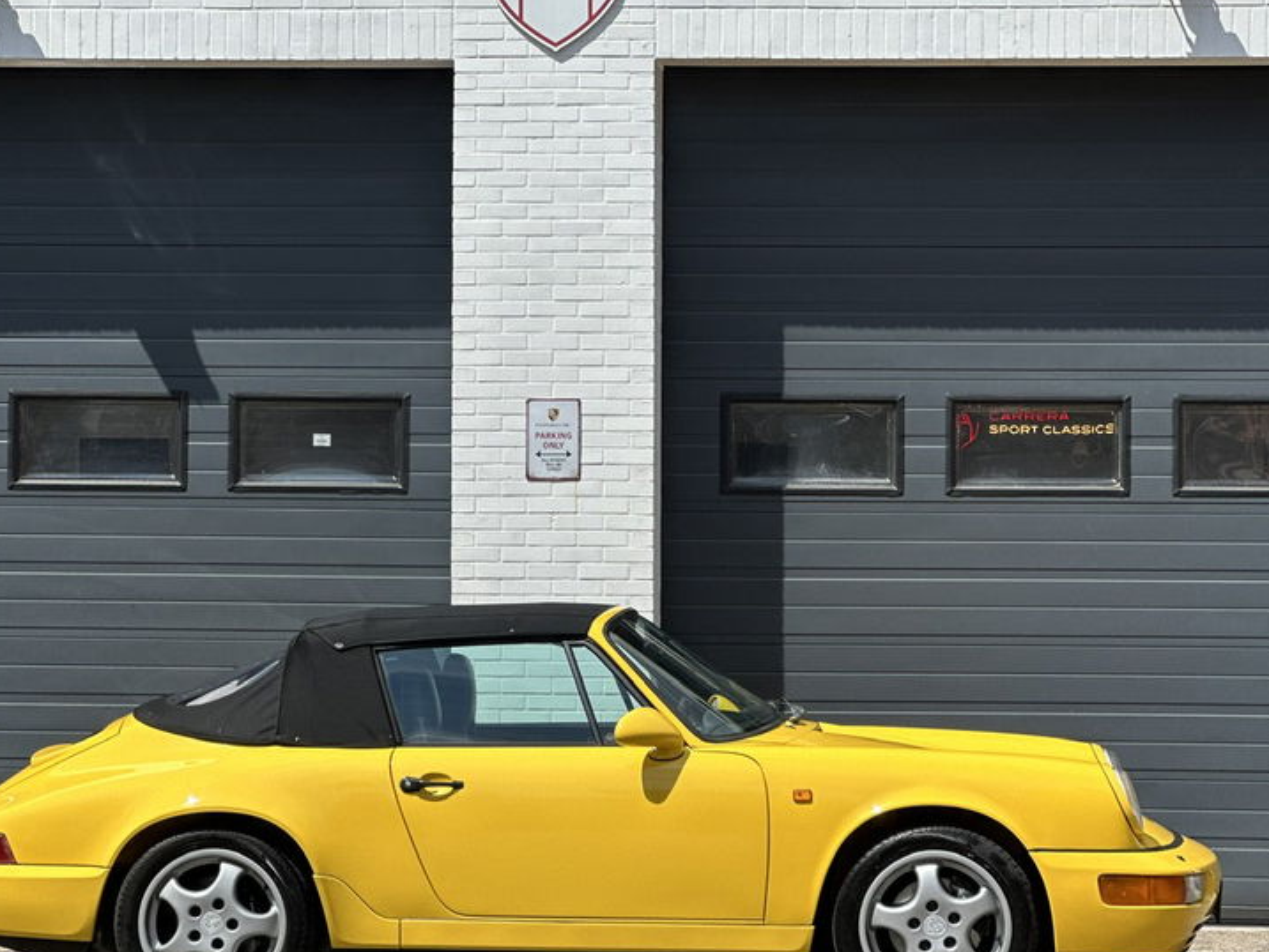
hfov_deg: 17.9
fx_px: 4033
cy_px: 504
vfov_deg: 13.5
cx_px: 602
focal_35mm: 110
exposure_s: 1/834
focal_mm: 9
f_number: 2.8
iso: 32
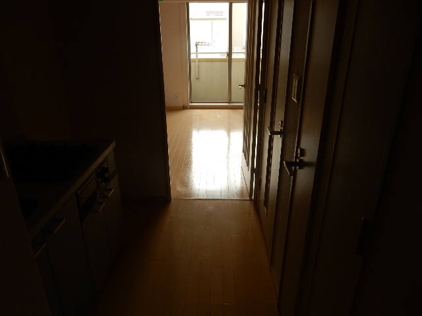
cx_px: 211
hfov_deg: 69.4
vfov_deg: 54.9
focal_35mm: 25
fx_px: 305
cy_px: 158
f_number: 3.7
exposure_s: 1/60
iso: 125
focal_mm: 4.5
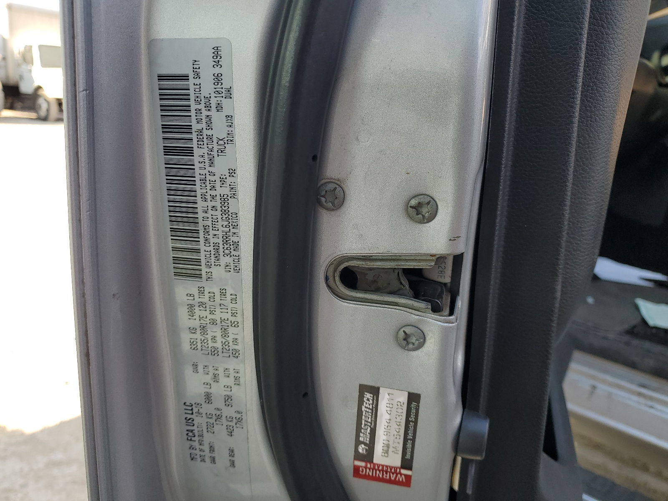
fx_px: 502
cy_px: 250
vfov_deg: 53.1
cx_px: 334
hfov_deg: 67.3
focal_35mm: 26
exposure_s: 1/500
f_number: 1.5
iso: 50
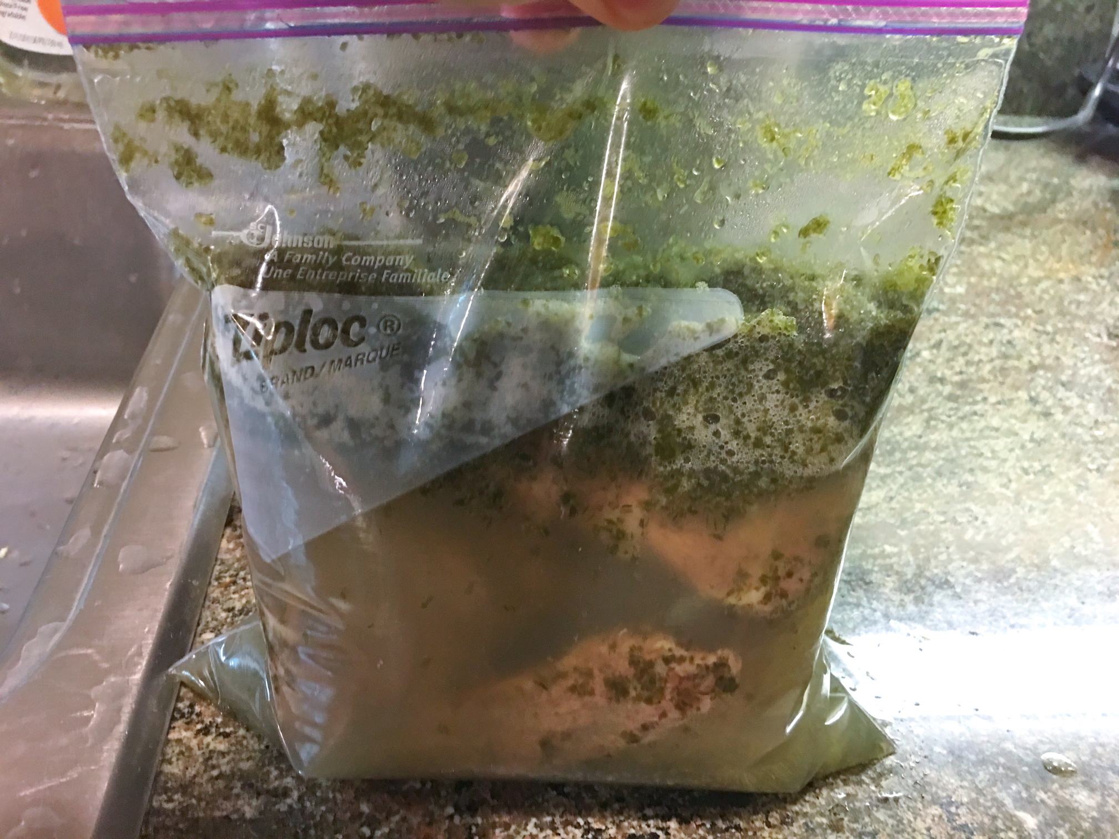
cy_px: 420
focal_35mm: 29
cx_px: 560
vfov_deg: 48.2
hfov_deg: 61.7
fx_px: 937
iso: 100
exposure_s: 1/15
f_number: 2.2
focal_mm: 4.15
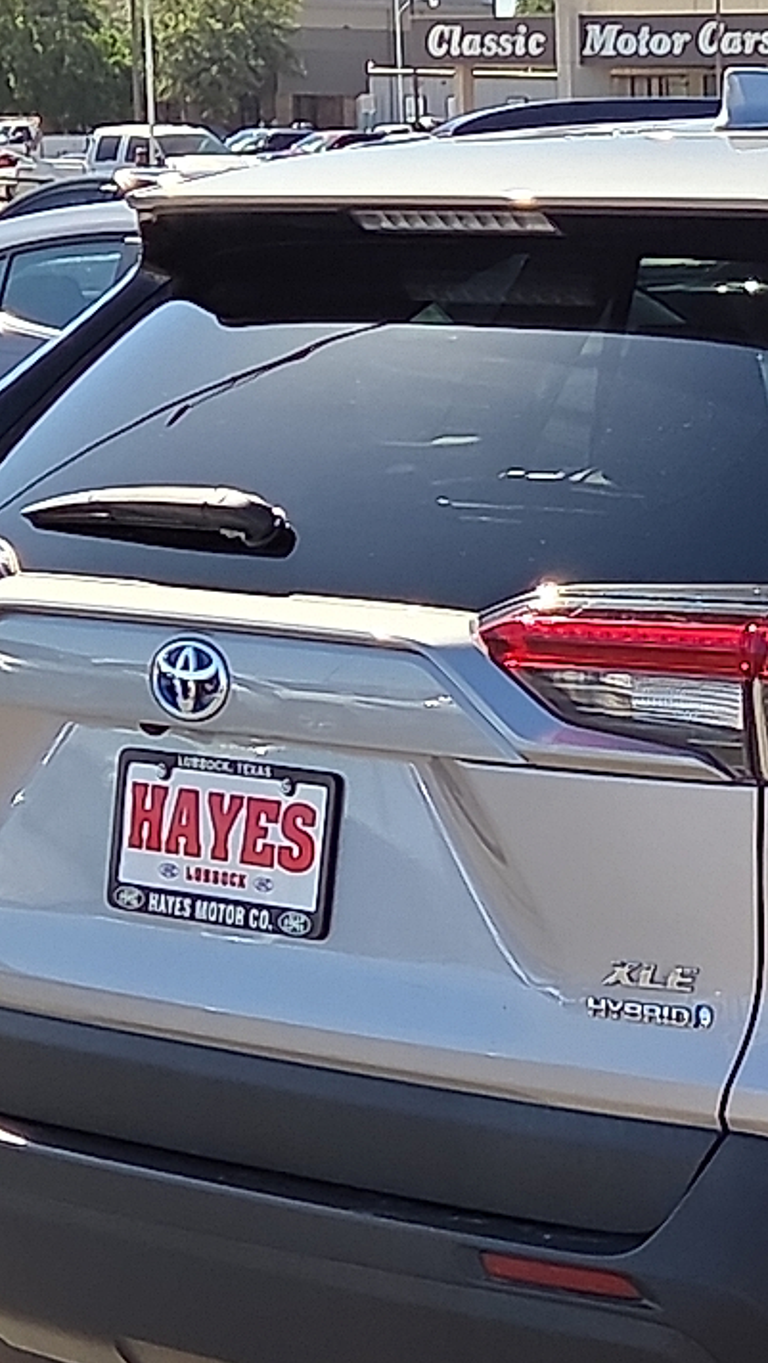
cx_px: 1178
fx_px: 4159
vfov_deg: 18.6
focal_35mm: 115
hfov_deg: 10.2
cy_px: 854
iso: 25
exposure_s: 1/1250
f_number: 1.8
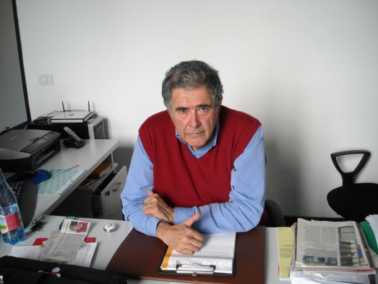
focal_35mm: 35
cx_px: 189
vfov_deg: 40.7
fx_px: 382
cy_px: 142
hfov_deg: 52.6
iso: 282
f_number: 2.8
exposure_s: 1/148
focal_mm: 5.7
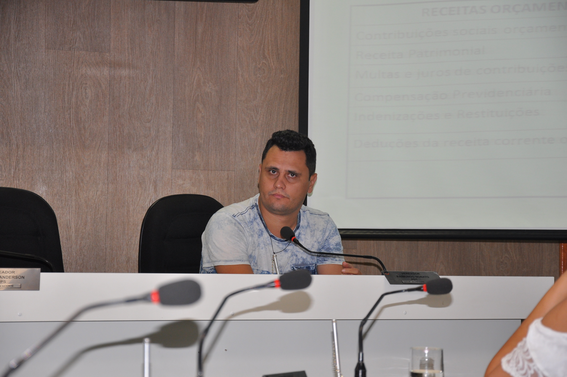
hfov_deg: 17.1
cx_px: 284
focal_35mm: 120
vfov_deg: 11.4
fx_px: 1888
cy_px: 188
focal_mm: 80
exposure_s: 1/60
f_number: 5.3
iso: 500
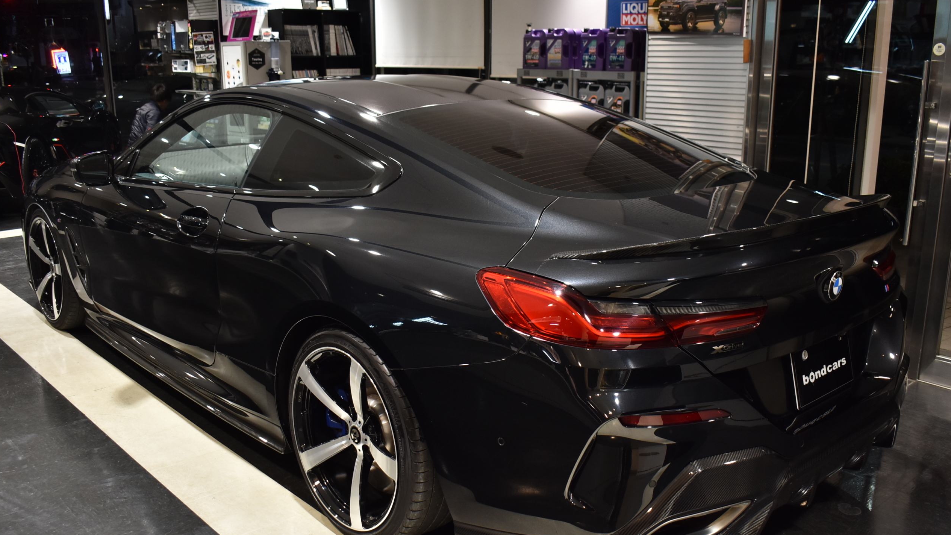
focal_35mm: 35
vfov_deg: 33.7
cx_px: 477
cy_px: 307
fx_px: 883
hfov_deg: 56.6
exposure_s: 1/30
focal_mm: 22
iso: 450
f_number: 3.8
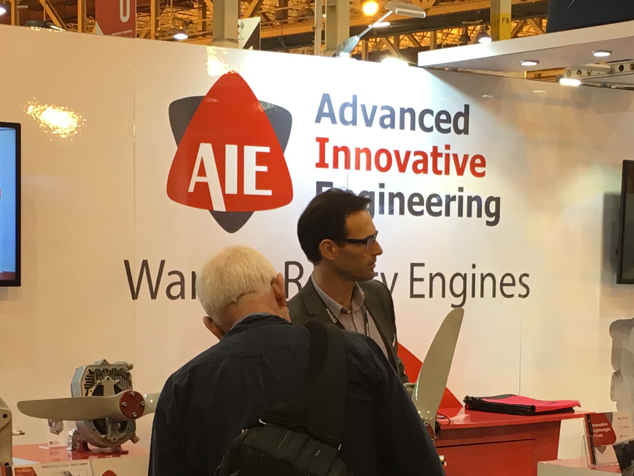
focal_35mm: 90
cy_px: 409
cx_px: 356
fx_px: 1648
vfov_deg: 16.2
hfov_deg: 21.8
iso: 50
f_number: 2.2
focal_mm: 4.15
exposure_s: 1/30
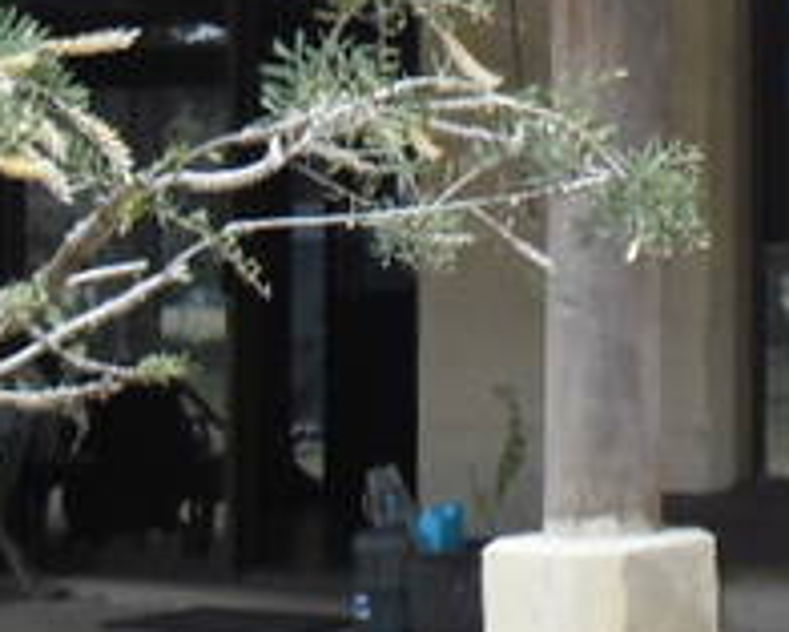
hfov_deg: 14.9
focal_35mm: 106
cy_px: 270
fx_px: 2476
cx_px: 1574
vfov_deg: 14.5
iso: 100
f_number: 3.5
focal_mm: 4.9
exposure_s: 1/59
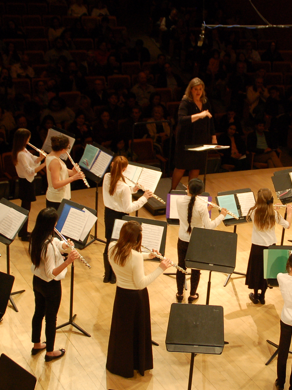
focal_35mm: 70
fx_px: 787
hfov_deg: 20.8
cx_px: 225
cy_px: 196
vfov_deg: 27.8
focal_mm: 32
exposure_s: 1/100
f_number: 4.2
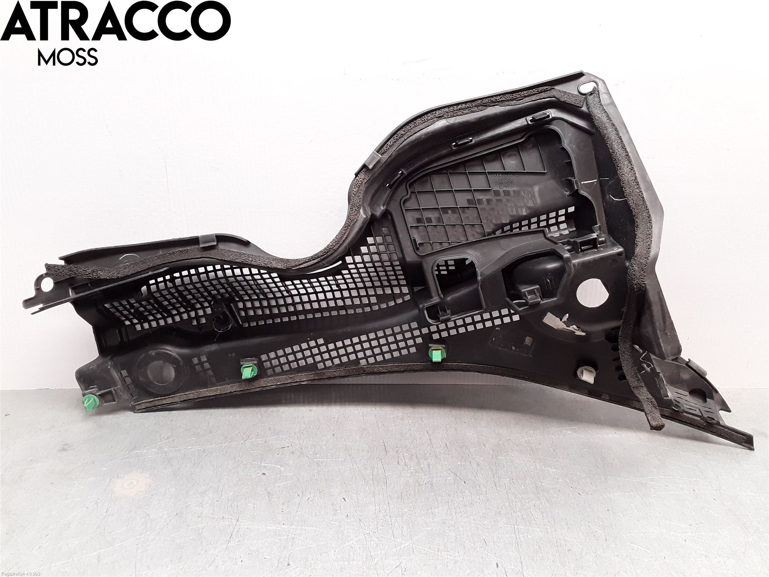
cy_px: 288
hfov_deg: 63.4
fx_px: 622
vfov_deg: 49.7
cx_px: 384
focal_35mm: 28
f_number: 1.9
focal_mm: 2.91
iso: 80
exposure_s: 1/50
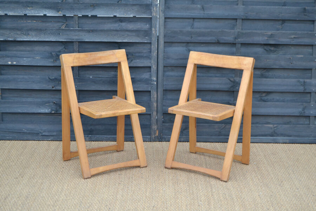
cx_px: 158
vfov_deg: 21.6
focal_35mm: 63
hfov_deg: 31.9
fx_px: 553
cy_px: 106
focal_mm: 42
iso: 640
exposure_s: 1/60
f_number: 5
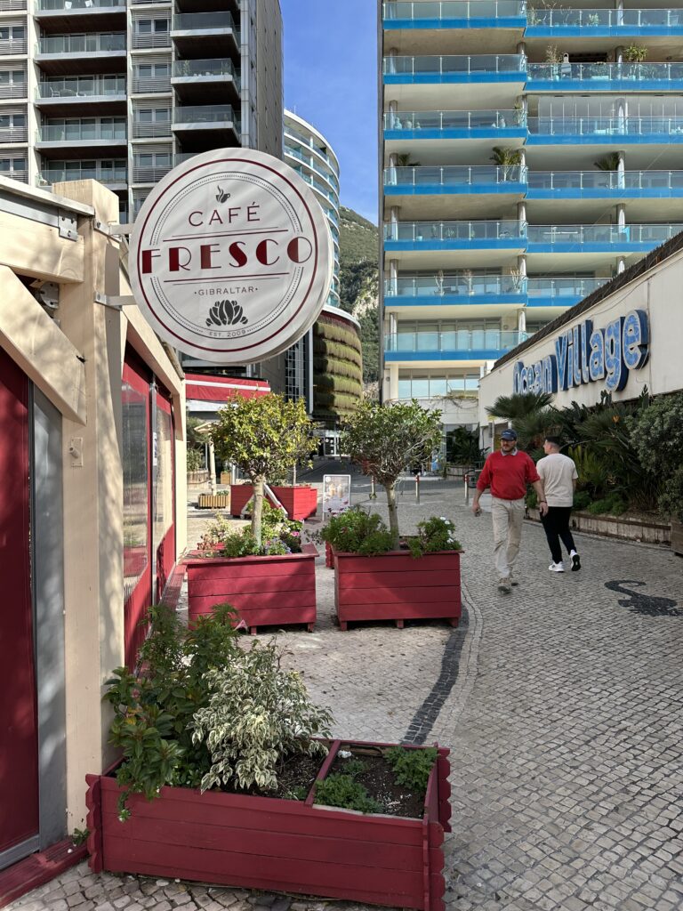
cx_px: 342
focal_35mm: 24
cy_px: 456
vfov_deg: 71.6
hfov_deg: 56.8
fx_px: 631
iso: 80
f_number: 1.78
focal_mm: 6.86
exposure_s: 1/2155
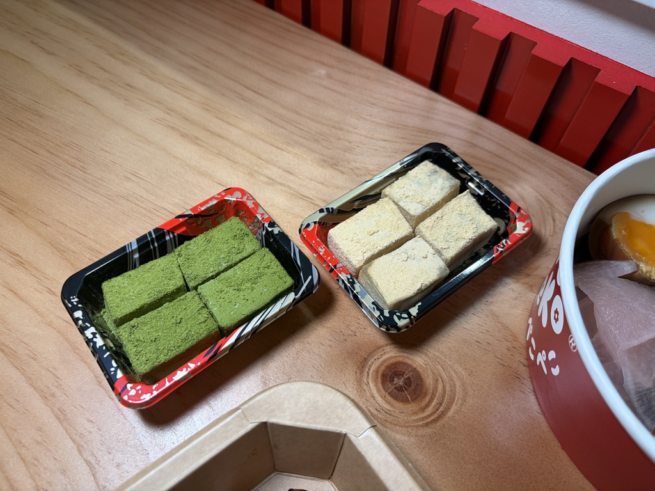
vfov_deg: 53.1
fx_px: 492
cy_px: 246
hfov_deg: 67.3
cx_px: 328
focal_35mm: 26
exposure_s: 1/122
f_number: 1.6
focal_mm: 5.96
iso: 32
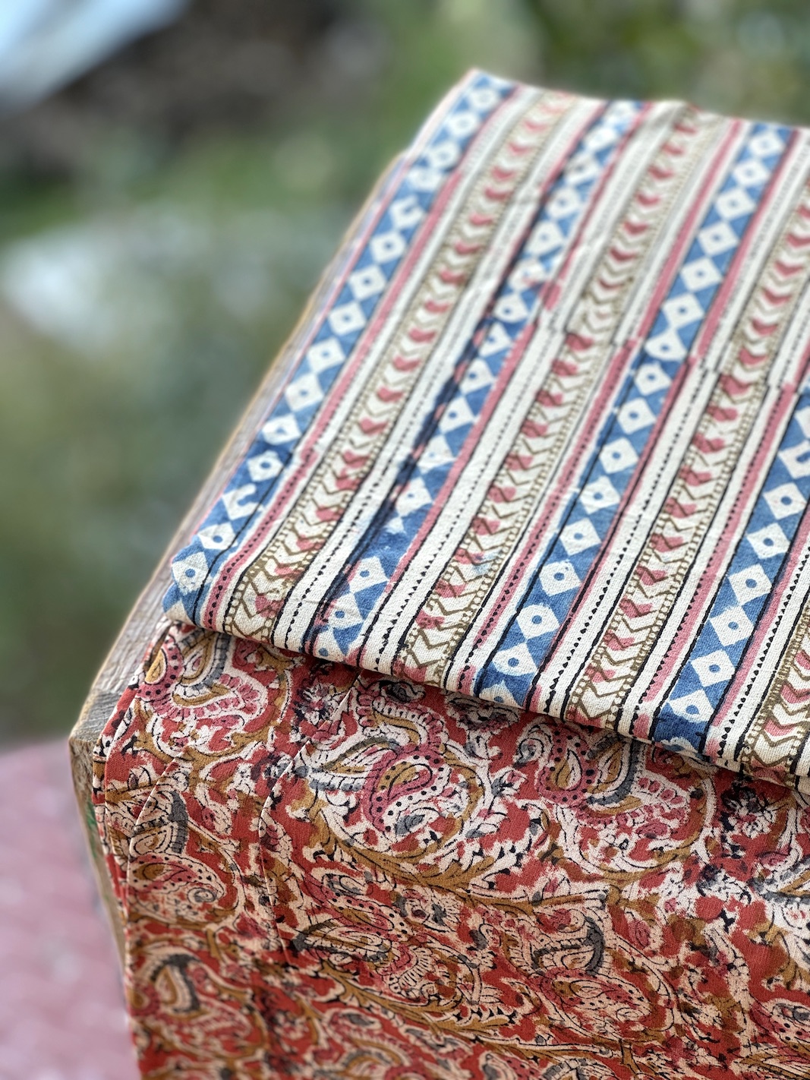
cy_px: 540
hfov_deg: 19.1
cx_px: 405
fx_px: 2402
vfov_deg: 25.3
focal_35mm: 77
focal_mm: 9
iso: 50
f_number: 2.8
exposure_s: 1/99
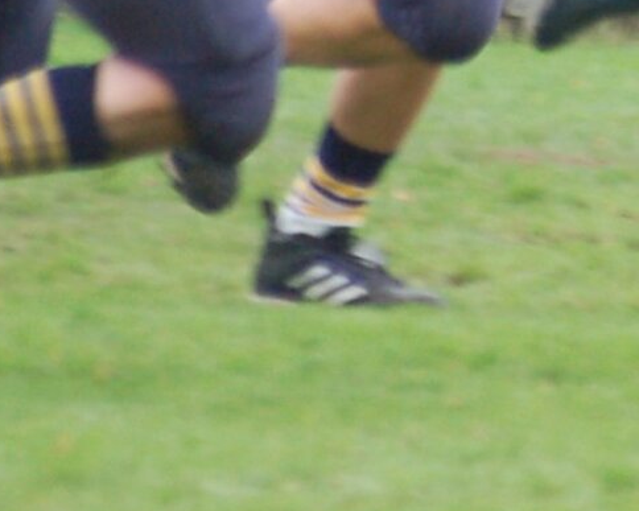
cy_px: -415
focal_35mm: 1917
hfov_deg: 1.0
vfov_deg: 0.8
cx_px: 929
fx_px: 36247
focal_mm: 300
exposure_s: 1/250
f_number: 5.6
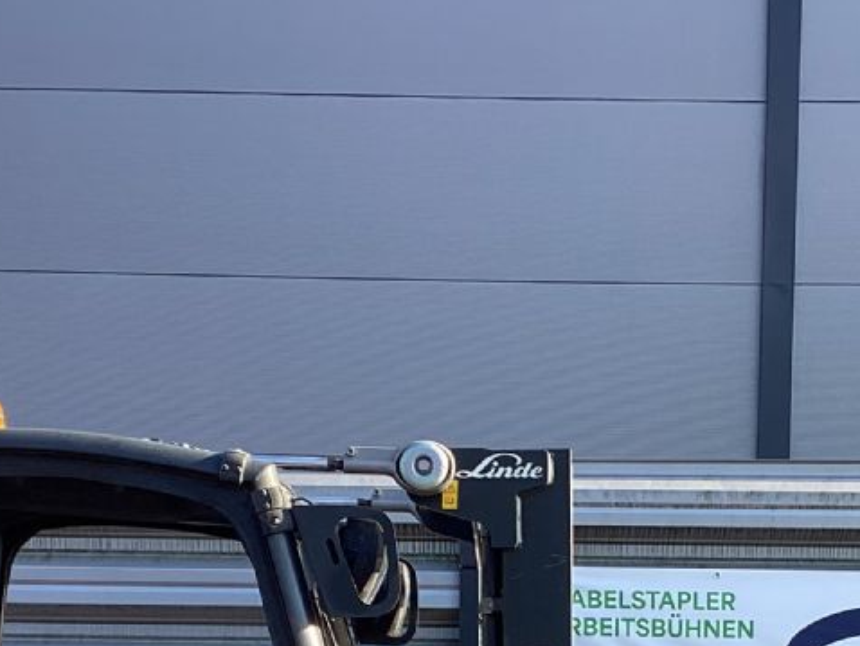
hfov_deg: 23.5
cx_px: 520
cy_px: 826
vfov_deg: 16.8
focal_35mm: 83
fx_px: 2063
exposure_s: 1/242
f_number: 2.4
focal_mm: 3.3
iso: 25
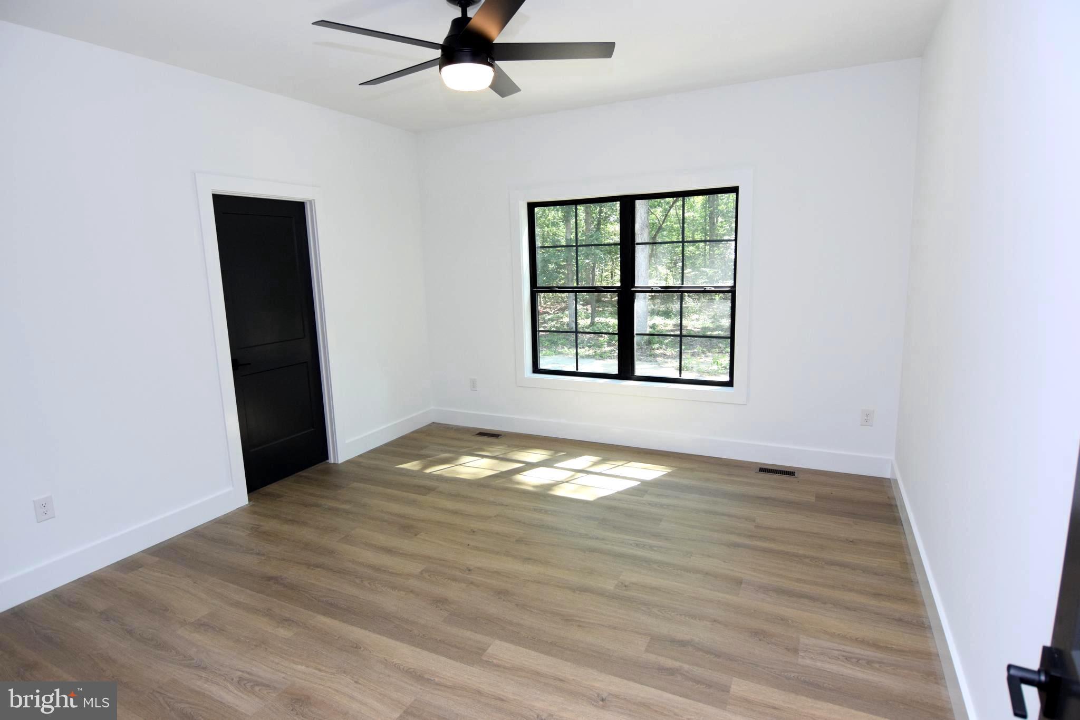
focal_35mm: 18
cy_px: 360
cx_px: 540
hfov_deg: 90.0
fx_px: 540
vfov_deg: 67.4
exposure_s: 1/125
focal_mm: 12
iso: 800
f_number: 5.6
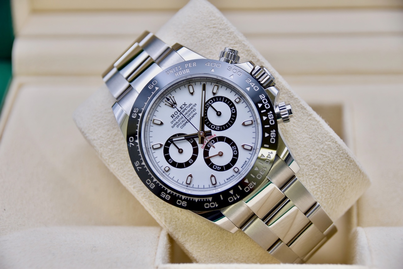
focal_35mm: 112
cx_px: 202
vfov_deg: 12.2
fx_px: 1260
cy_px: 134
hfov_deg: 18.2
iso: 100
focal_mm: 75
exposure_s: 1/15
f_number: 5.3
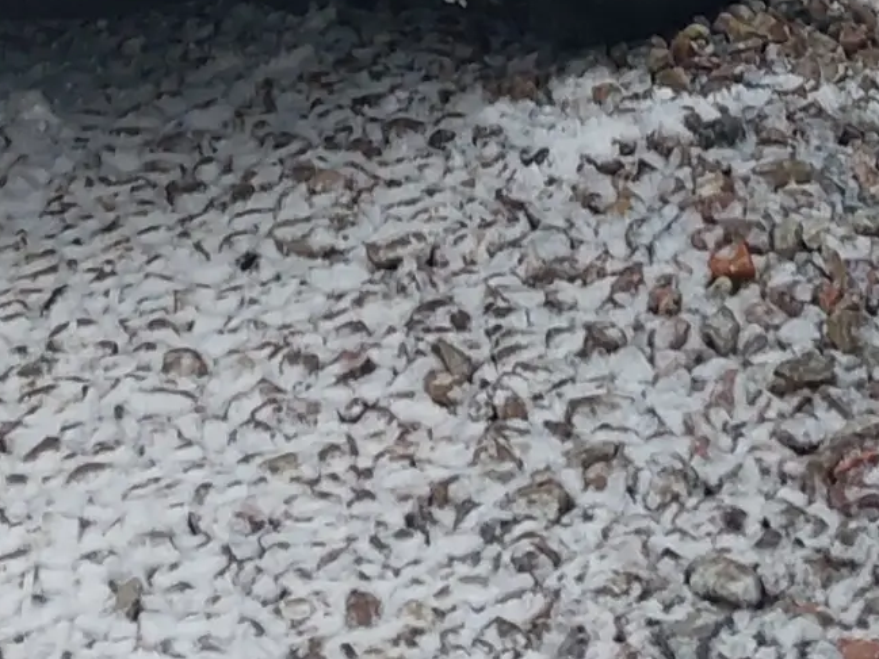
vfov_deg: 9.2
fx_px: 3860
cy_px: -624
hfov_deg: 12.9
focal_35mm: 152
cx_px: 674
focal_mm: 4.6
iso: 32
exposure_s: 1/100
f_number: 1.8
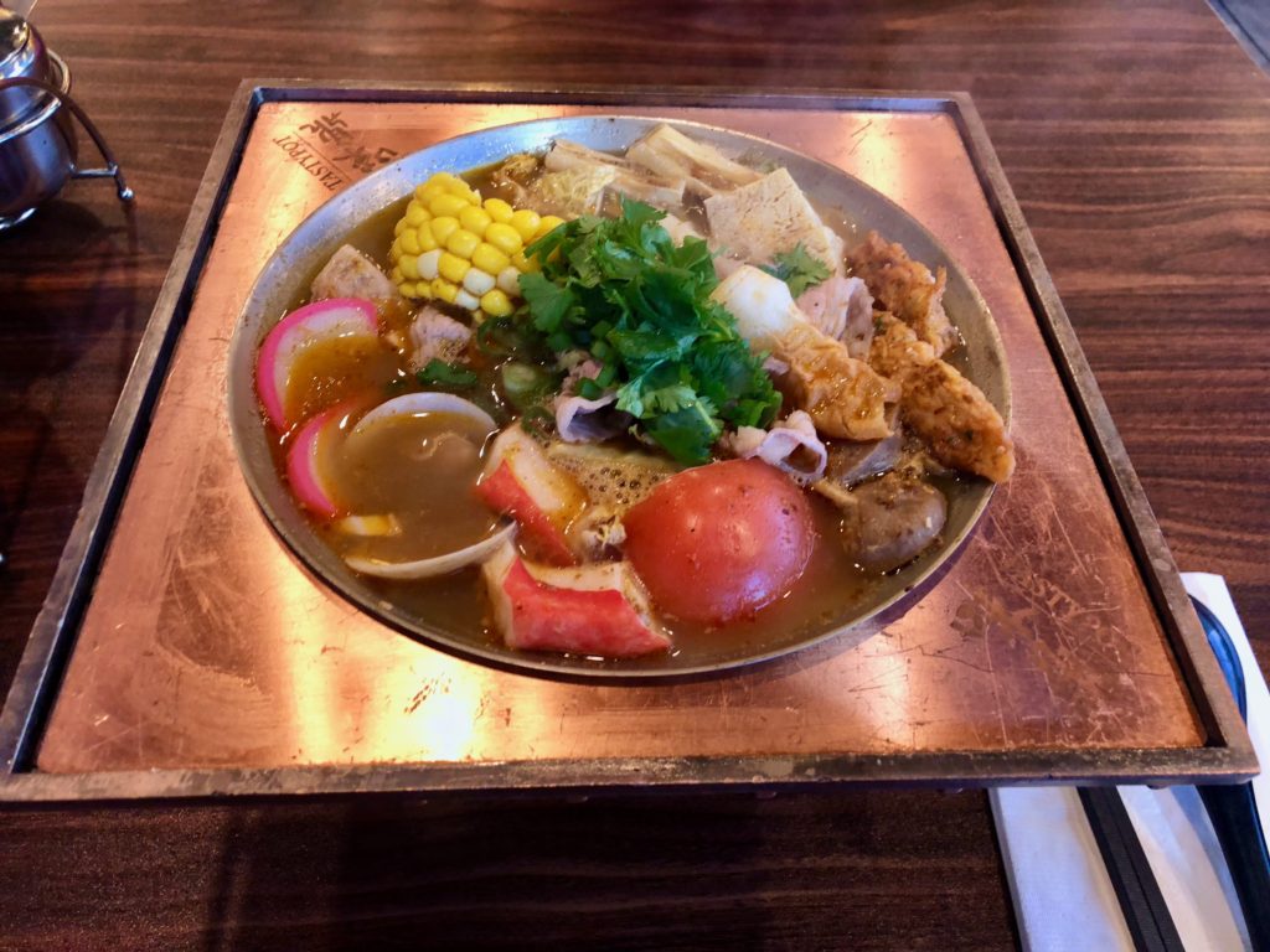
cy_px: 476
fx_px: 1027
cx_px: 635
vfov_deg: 49.7
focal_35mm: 28
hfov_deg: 63.4
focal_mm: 4
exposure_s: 1/15
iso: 50
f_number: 1.8
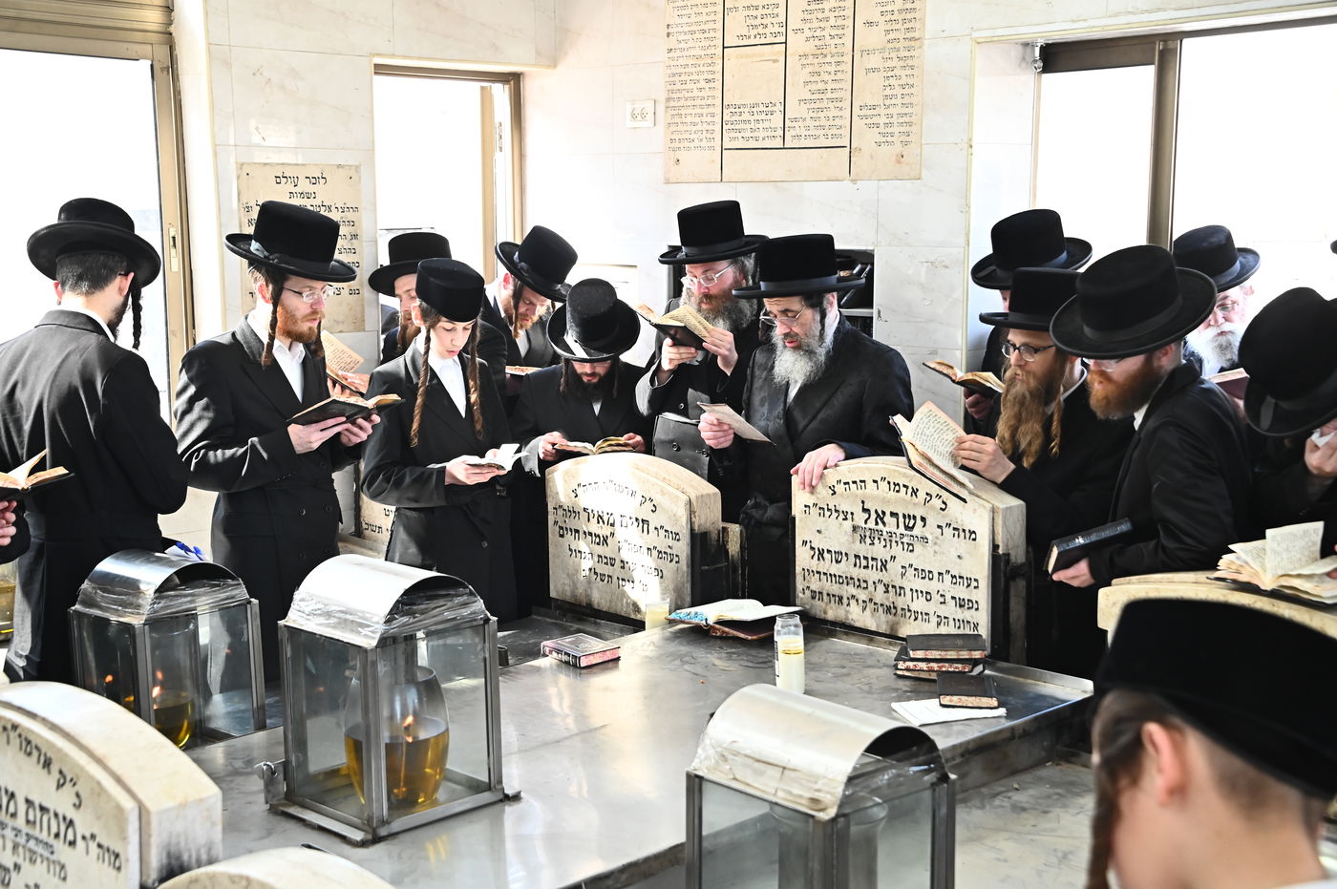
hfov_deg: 41.1
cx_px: 668
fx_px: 1781
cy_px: 444
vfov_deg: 28.0
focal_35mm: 48
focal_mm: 48
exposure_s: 1/200
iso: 2000
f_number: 7.1
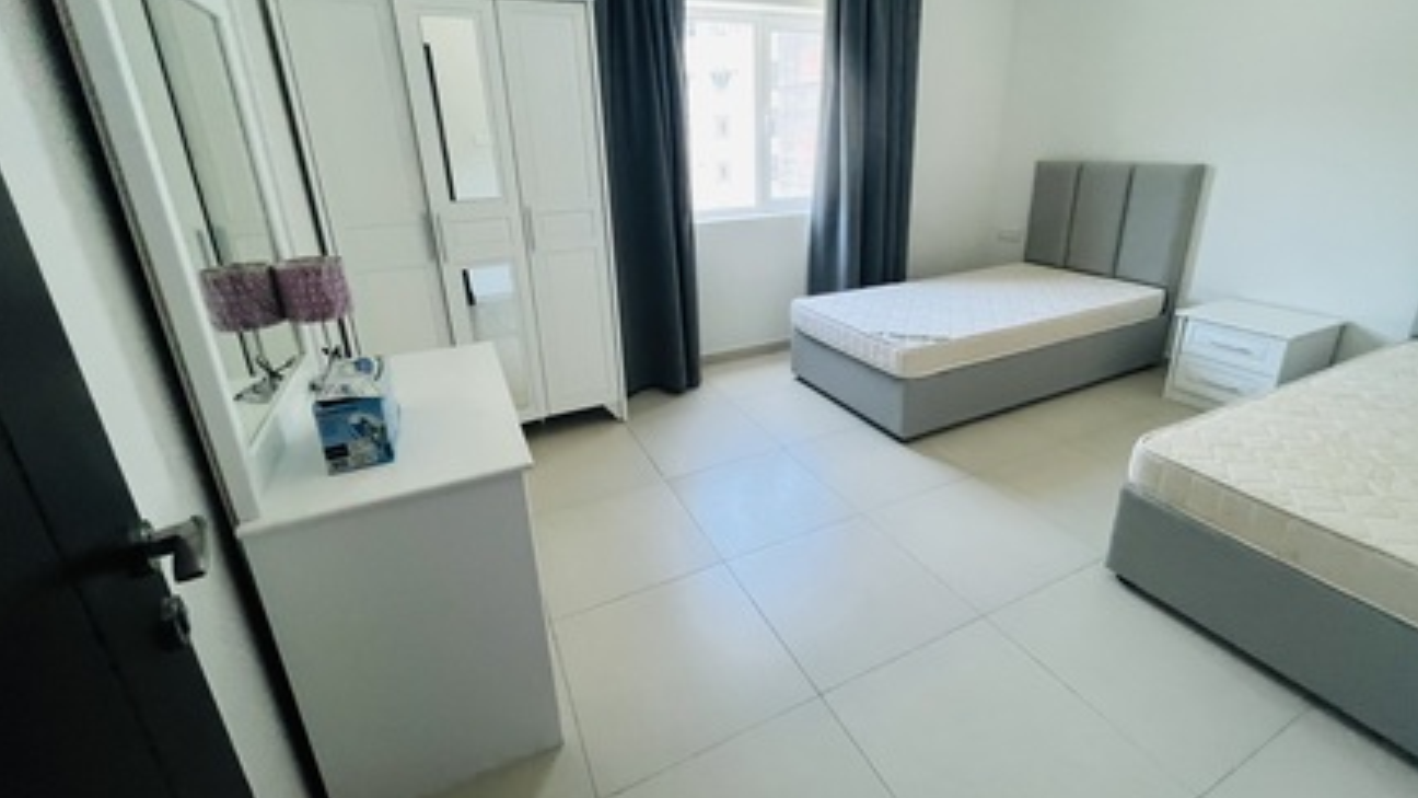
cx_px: 727
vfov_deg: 70.1
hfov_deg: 103.0
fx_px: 564
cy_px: 337
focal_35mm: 15
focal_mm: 1.57
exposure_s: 1/97
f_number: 1.8
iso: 250
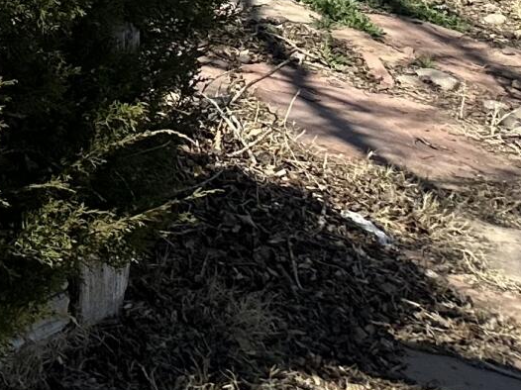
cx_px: -872
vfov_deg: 9.9
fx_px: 2061
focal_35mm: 137
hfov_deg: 11.1
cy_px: -447
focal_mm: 6.86
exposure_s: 1/3356
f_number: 1.78
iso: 80
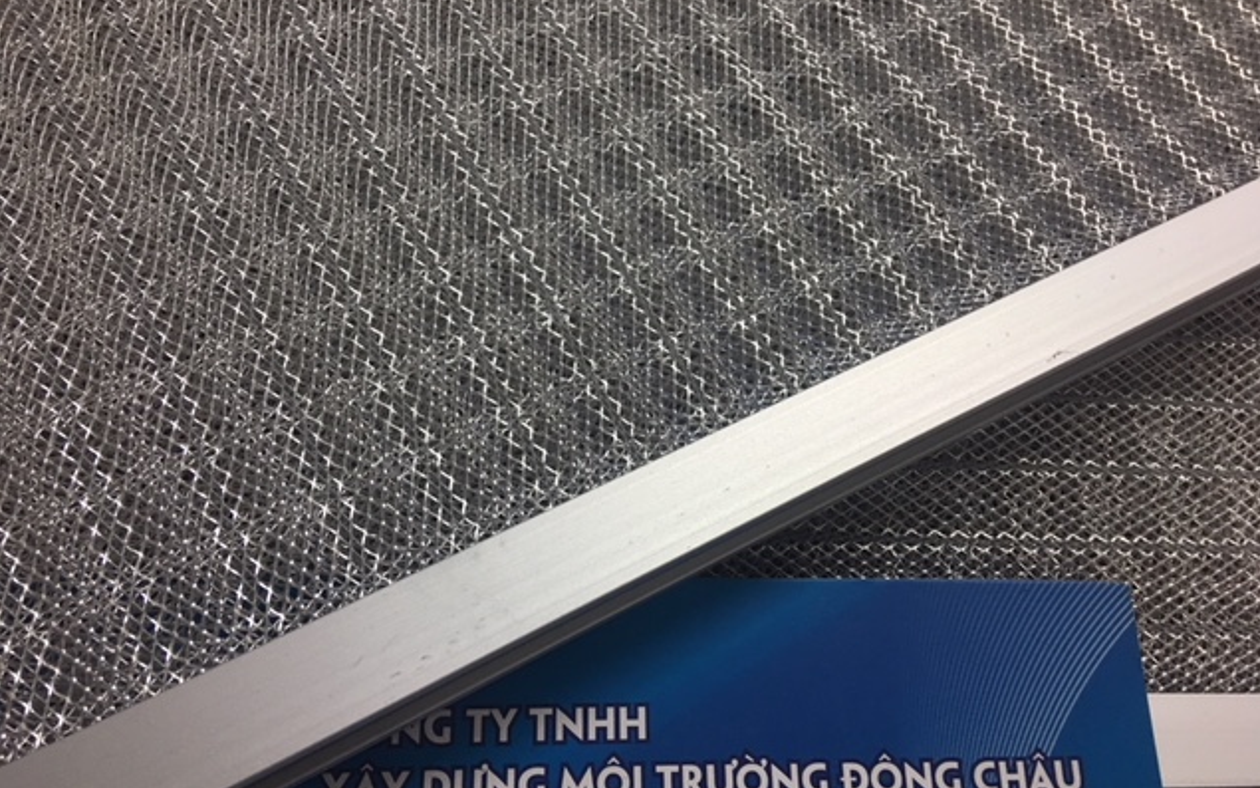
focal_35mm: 31
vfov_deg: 40.6
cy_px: 391
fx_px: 1065
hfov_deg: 61.2
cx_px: 633
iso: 64
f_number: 2.2
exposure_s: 1/17
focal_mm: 4.15
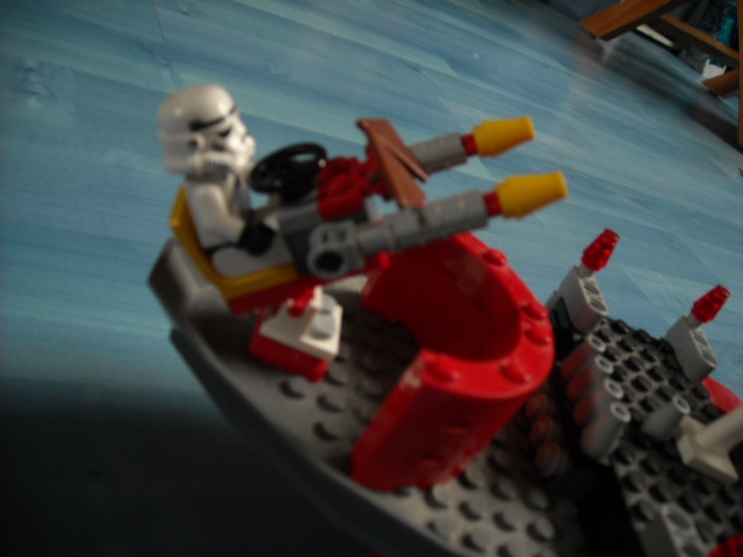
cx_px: 372
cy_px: 278
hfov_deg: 52.6
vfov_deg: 40.7
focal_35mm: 35
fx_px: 751
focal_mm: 5.7
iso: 118
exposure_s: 1/60
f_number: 2.8
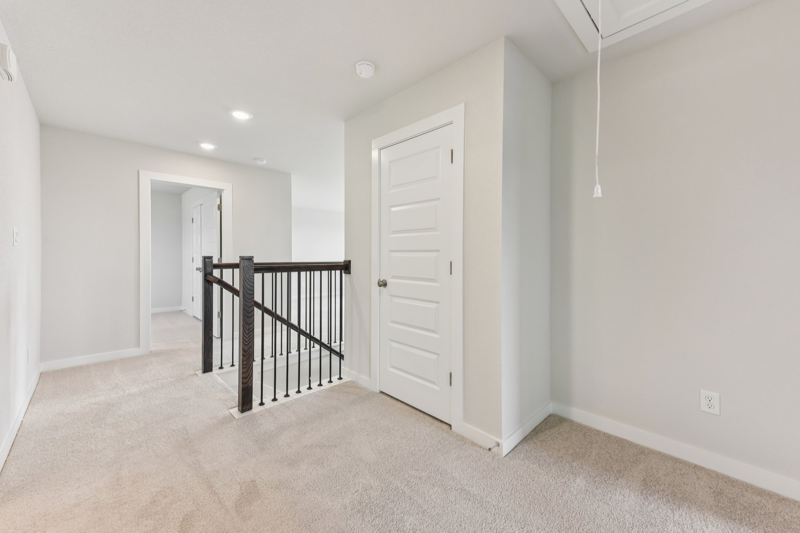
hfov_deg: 104.2
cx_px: 400
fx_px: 311
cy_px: 266
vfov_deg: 81.2
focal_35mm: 14
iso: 400
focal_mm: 14
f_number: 8
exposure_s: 1/25
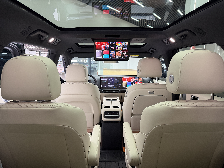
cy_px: 84
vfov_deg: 56.8
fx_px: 155
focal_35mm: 24
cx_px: 112
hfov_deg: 71.6
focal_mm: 6.76
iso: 400
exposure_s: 1/50
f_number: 1.78
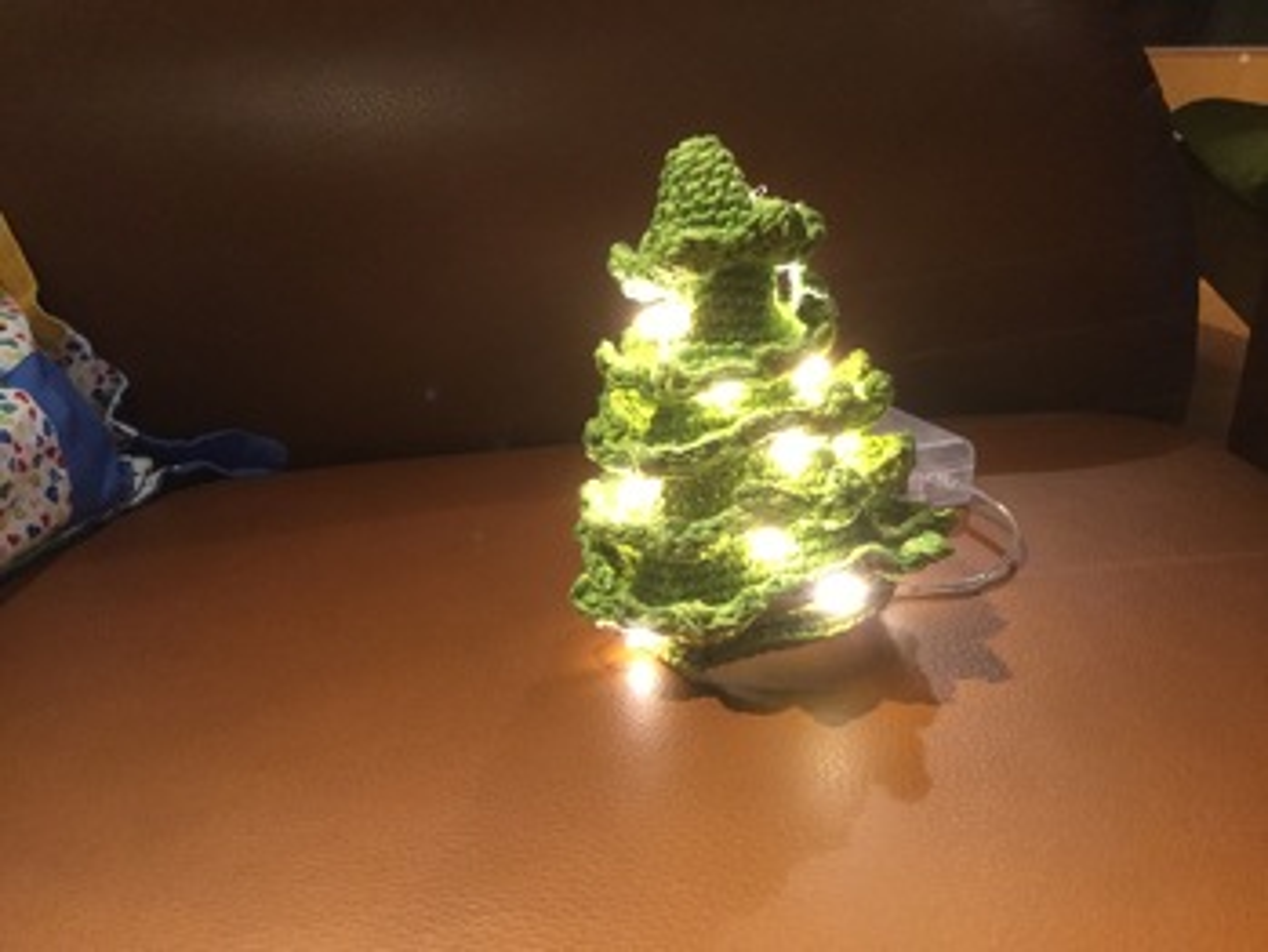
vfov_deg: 45.5
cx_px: 634
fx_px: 1136
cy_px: 476
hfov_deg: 58.3
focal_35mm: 31
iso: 200
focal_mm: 3.3
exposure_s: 1/25
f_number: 2.4
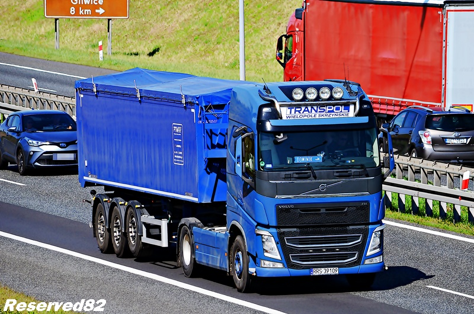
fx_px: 4731
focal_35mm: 360
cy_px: 157
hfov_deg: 5.7
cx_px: 237
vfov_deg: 3.8
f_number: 7.1
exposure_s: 1/1000
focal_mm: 240
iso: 200
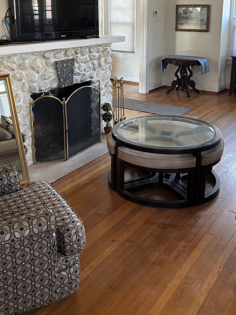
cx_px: 137
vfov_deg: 44.5
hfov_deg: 35.1
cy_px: 86
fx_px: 373
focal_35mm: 41
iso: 320
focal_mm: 5.96
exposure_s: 1/60
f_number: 1.6
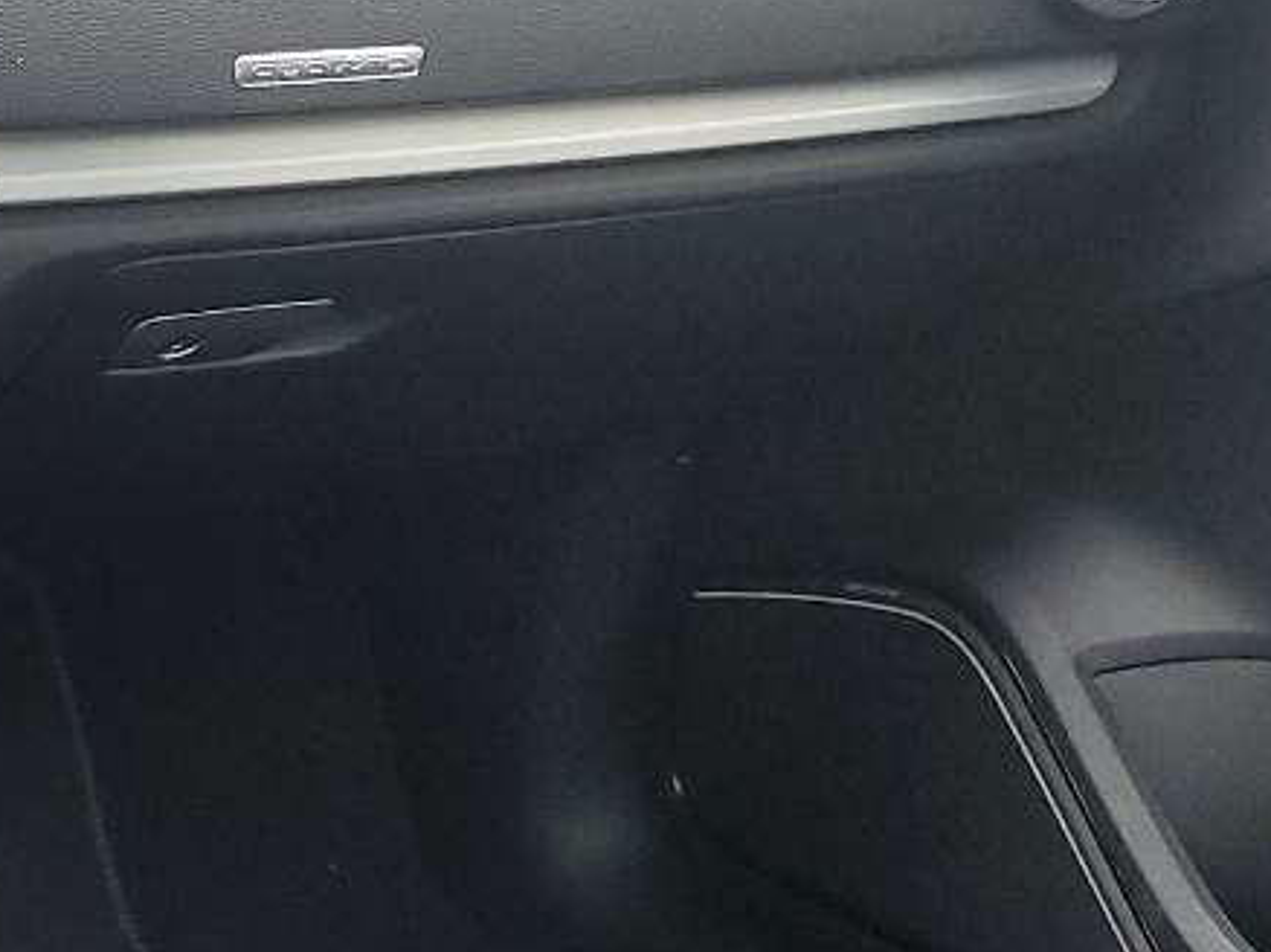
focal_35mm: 95
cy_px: 1074
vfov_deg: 15.1
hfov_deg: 18.3
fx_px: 3486
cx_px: -647
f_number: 1.5
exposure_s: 1/120
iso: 82
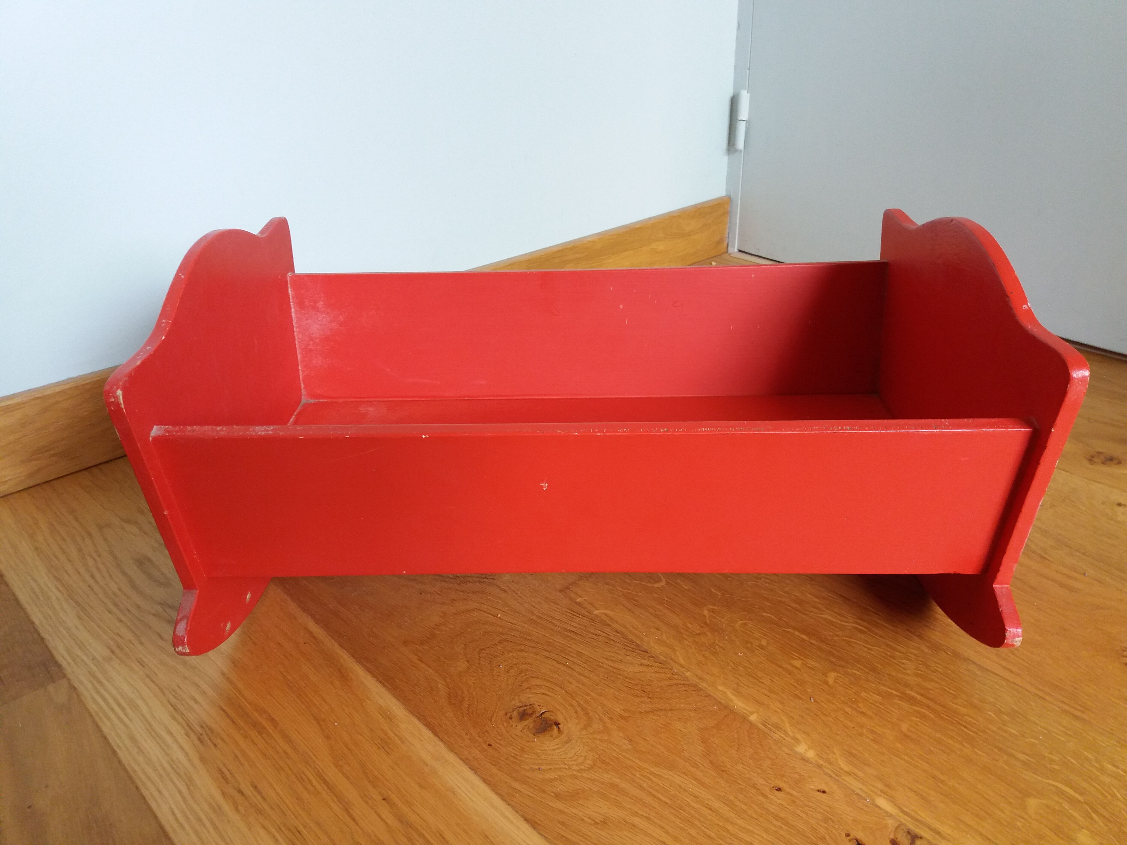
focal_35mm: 28
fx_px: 912
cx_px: 564
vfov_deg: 49.7
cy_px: 422
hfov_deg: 63.4
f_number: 1.9
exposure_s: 1/33
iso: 125
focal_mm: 3.7
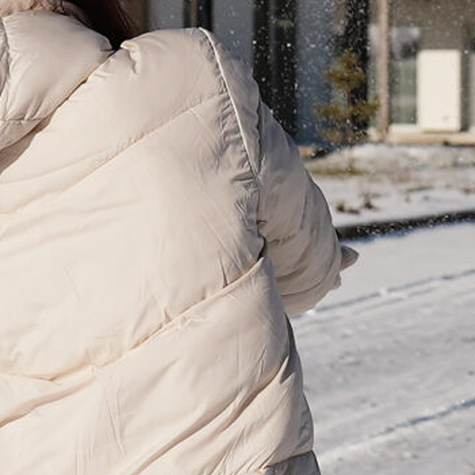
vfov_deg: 8.0
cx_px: 614
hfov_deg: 8.0
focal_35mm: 217
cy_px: 39
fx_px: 3369
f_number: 4.5
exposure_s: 1/4000
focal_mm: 35
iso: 100
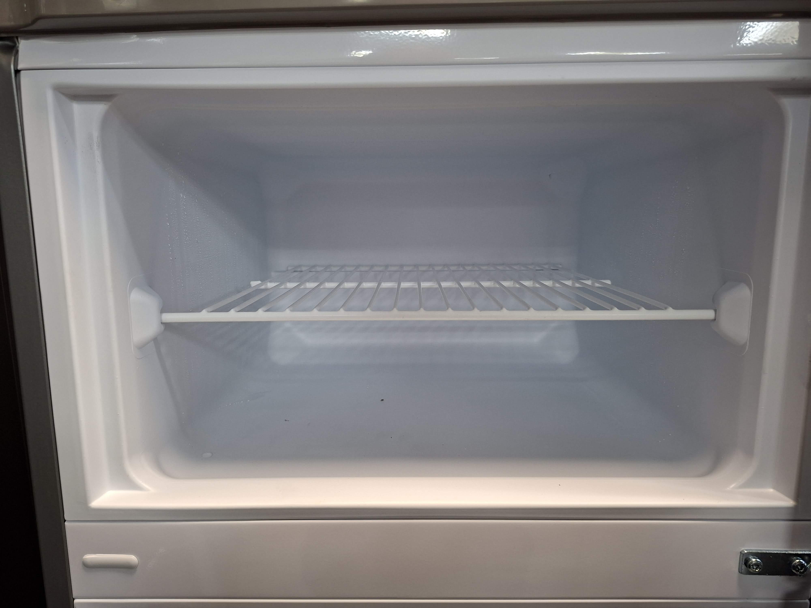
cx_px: 406
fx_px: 539
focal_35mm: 23
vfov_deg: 58.9
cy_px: 304
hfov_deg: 73.9
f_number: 1.8
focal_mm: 5.54
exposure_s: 1/50
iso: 320
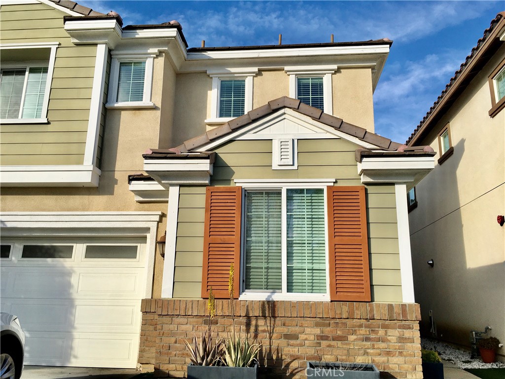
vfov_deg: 48.2
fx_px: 423
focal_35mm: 29
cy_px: 190
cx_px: 252
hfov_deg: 61.7
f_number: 2.2
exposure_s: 1/1709
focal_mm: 4.15
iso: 25
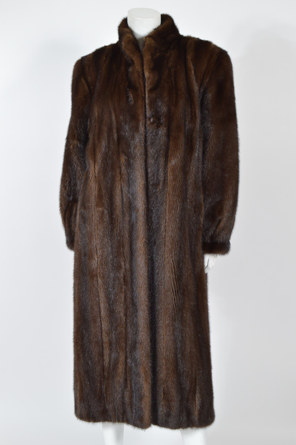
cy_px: 222
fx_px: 890
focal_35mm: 72
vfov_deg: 28.1
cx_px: 148
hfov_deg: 18.9
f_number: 6.3
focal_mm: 48
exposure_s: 1/80
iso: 200
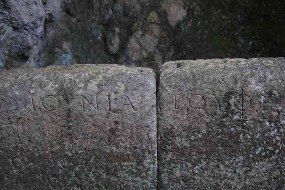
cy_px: 95
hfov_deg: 31.4
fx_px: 507
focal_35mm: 64
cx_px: 142
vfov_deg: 21.2
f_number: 7.1
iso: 3200
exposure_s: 1/80
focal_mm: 42.5
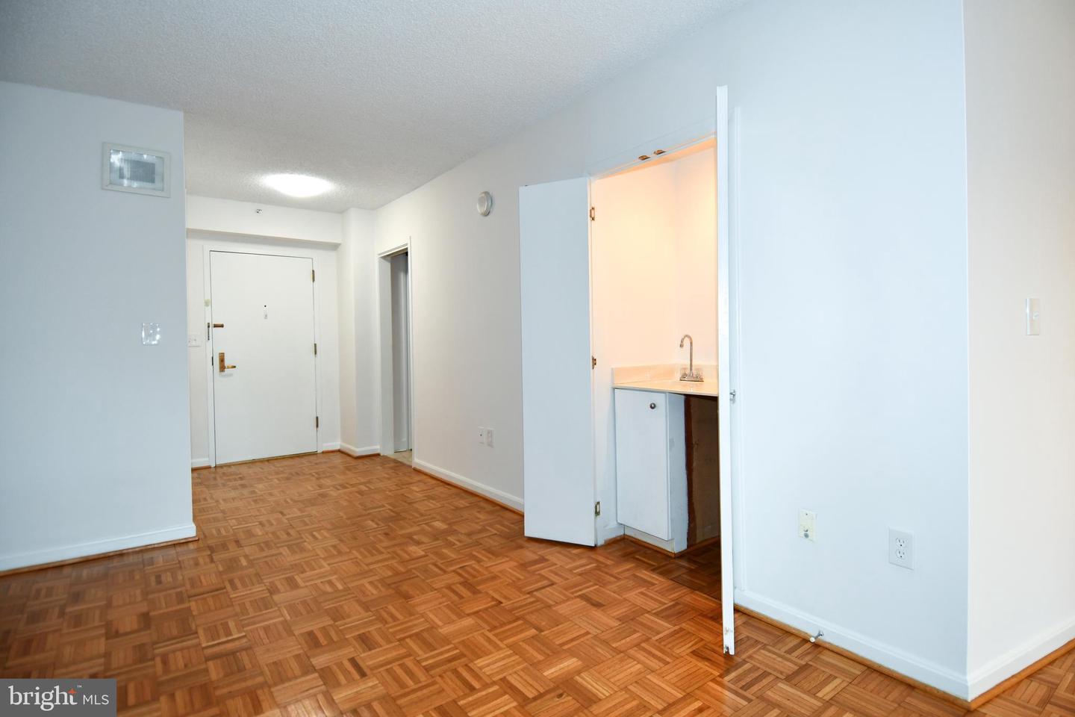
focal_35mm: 18
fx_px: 537
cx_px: 538
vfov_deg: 67.4
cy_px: 358
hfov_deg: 90.0
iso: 360
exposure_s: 1/60
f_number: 4
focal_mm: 12
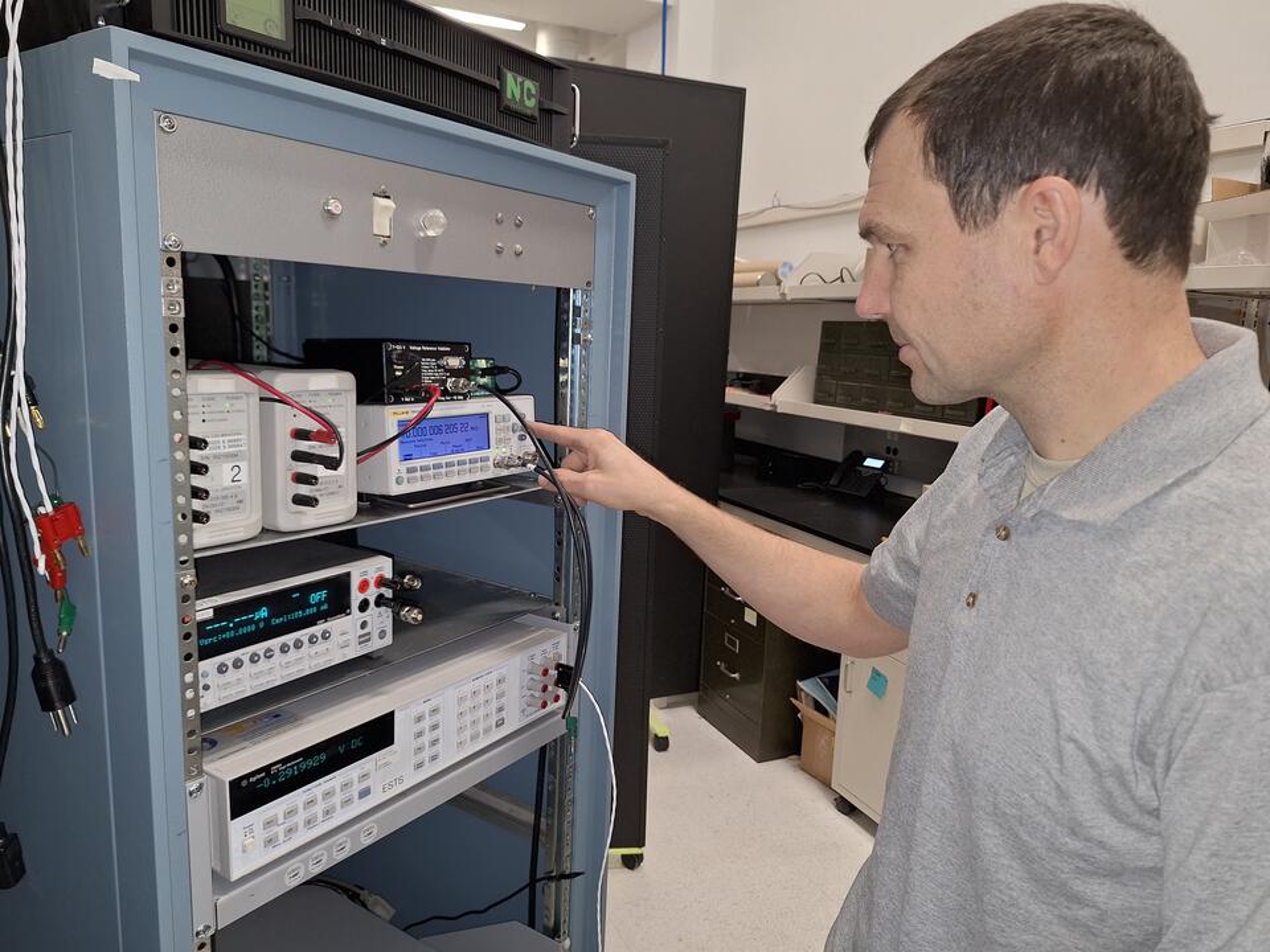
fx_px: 844
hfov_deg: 73.9
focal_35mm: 23
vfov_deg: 58.9
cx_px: 635
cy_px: 476
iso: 80
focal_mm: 5.54
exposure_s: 1/40
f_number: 1.8
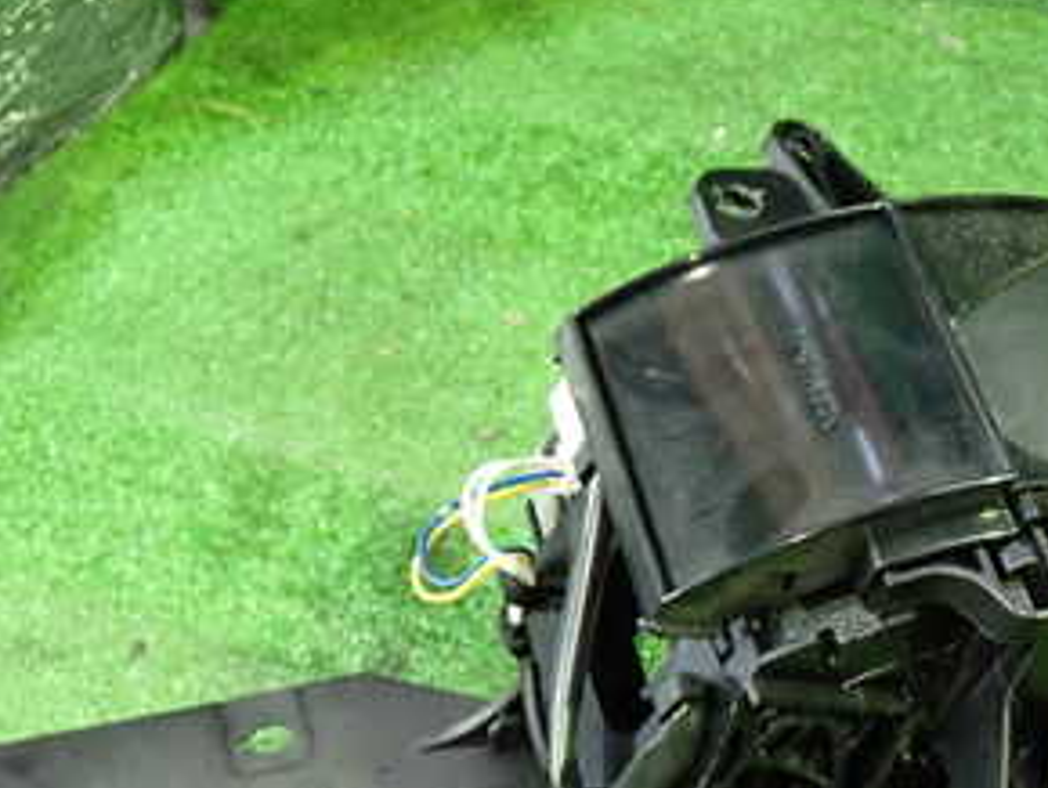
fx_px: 1879
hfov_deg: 30.4
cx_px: 849
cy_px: 705
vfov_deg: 23.1
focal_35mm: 62
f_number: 2.3
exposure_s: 1/30
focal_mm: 5.4
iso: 800
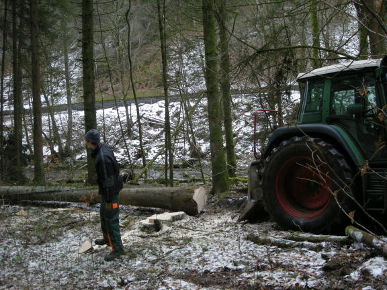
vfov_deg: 40.7
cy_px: 145
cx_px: 194
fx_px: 391
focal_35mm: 35
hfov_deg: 52.6
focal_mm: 5.7
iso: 191
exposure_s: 1/66.5
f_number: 2.8
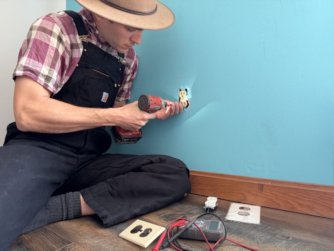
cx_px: 167
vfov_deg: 56.8
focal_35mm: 24
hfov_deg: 71.6
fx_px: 232
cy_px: 126
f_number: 1.78
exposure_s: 1/73
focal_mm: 6.76
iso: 200
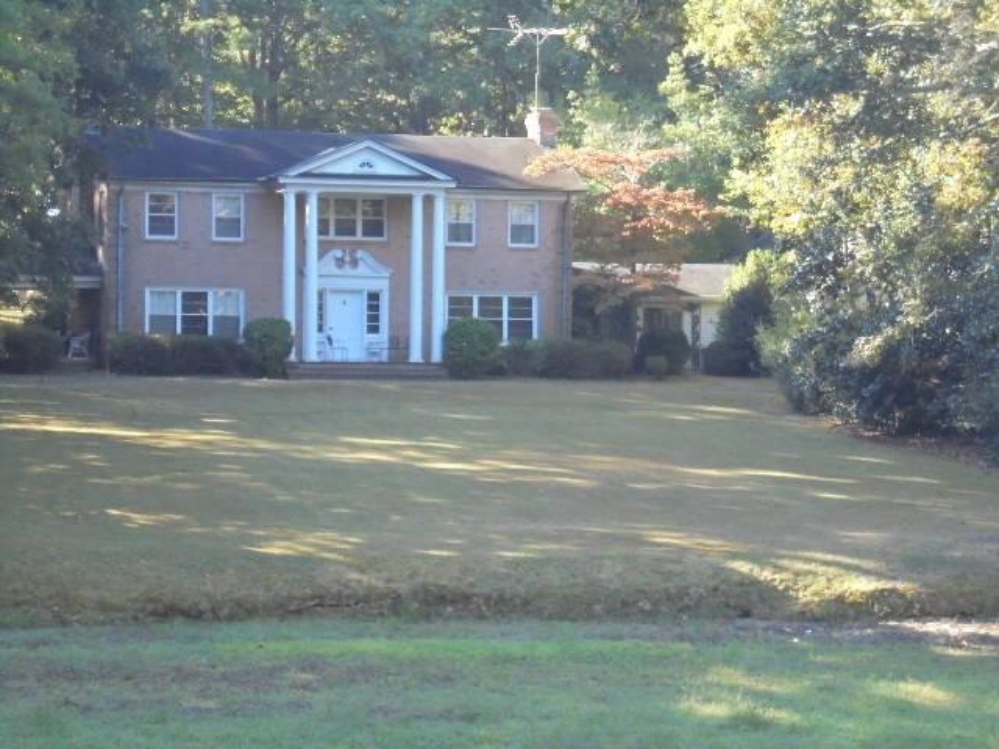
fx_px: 3521
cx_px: 500
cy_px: 374
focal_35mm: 122
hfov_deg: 16.1
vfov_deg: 12.1
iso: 400
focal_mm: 21.8
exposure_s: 1/100
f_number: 5.6
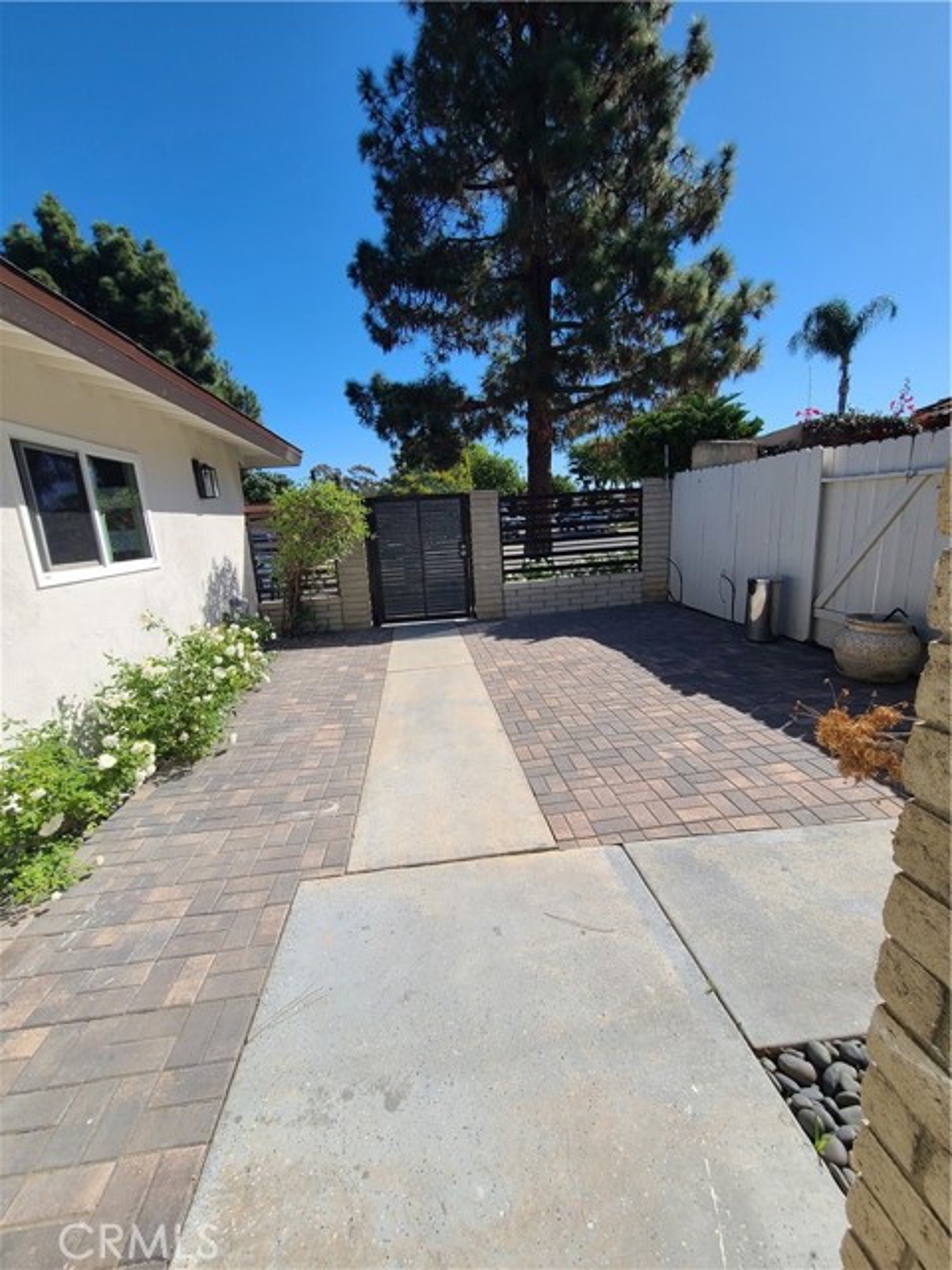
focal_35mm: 13
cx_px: 476
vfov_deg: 106.2
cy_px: 635
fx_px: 477
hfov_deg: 89.9
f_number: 2.2
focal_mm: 2.2
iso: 50
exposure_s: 1/1894
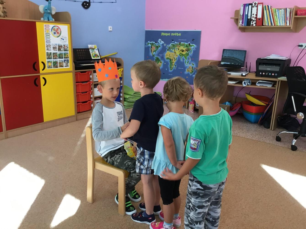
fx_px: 274
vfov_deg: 45.5
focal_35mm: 31
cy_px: 114
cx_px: 153
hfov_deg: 58.3
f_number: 2.4
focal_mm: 3.3
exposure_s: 1/33
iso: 32
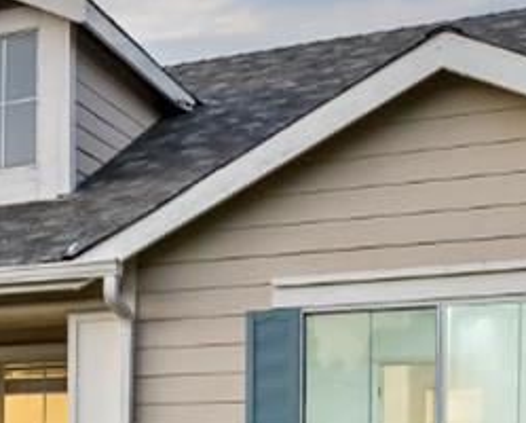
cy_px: 480
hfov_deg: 21.9
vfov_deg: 18.6
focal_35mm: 79
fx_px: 1232
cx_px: -144
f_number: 2.8
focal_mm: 14
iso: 1600
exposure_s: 1/160
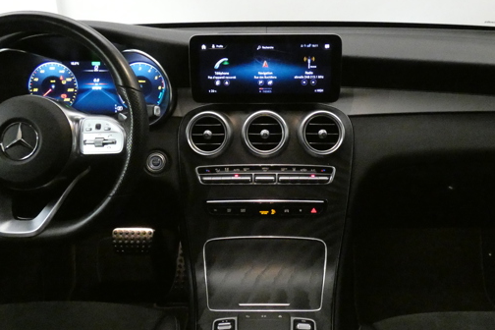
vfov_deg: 40.0
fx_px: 454
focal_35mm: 33
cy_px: 163
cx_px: 264
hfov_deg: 57.2
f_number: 2.8
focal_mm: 3.6
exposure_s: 1/50
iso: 1600
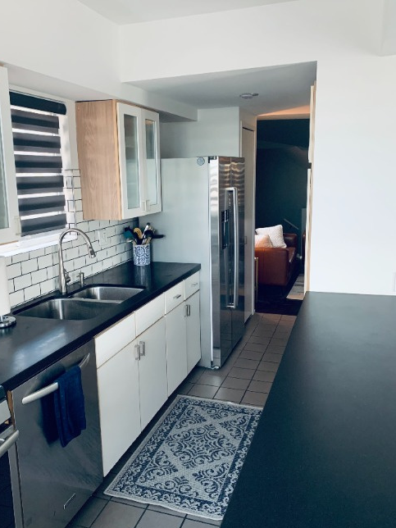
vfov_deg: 58.3
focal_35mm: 31
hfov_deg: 45.4
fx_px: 473
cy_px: 275
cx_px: 175
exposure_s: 1/60
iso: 250
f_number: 1.8
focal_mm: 4.25
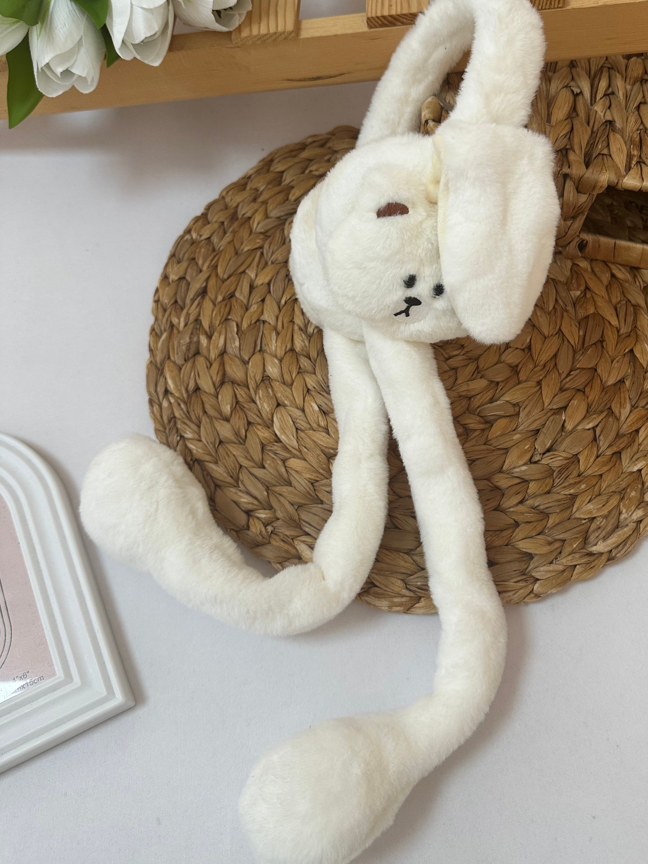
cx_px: 390
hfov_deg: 47.9
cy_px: 354
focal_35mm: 29
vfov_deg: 61.2
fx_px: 724
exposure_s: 1/121
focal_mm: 6.86
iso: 125
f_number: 1.78
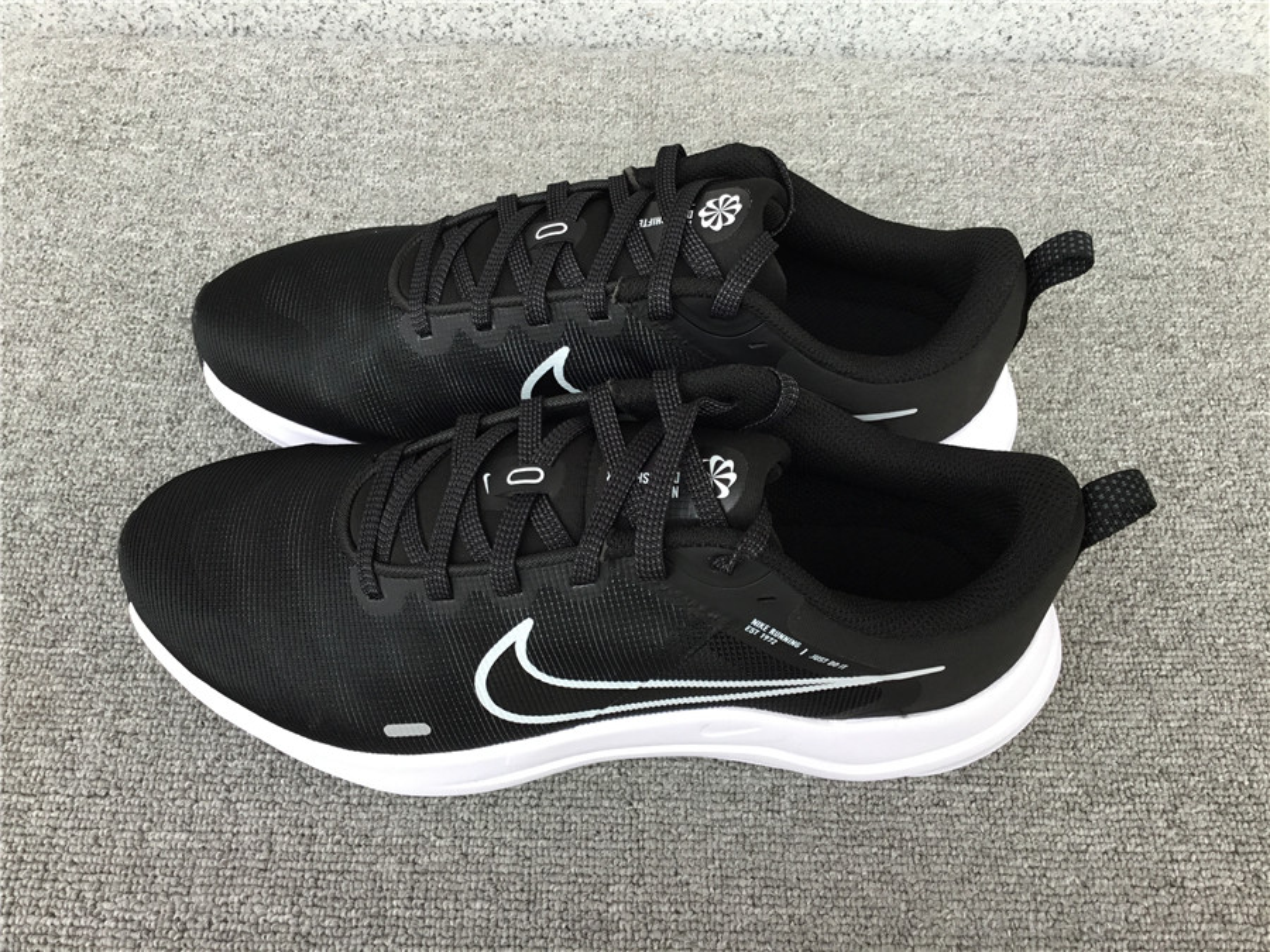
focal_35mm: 31
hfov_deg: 58.4
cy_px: 476
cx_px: 635
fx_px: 1137
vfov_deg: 45.4
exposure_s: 1/100
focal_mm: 3.3
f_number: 2.4
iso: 40
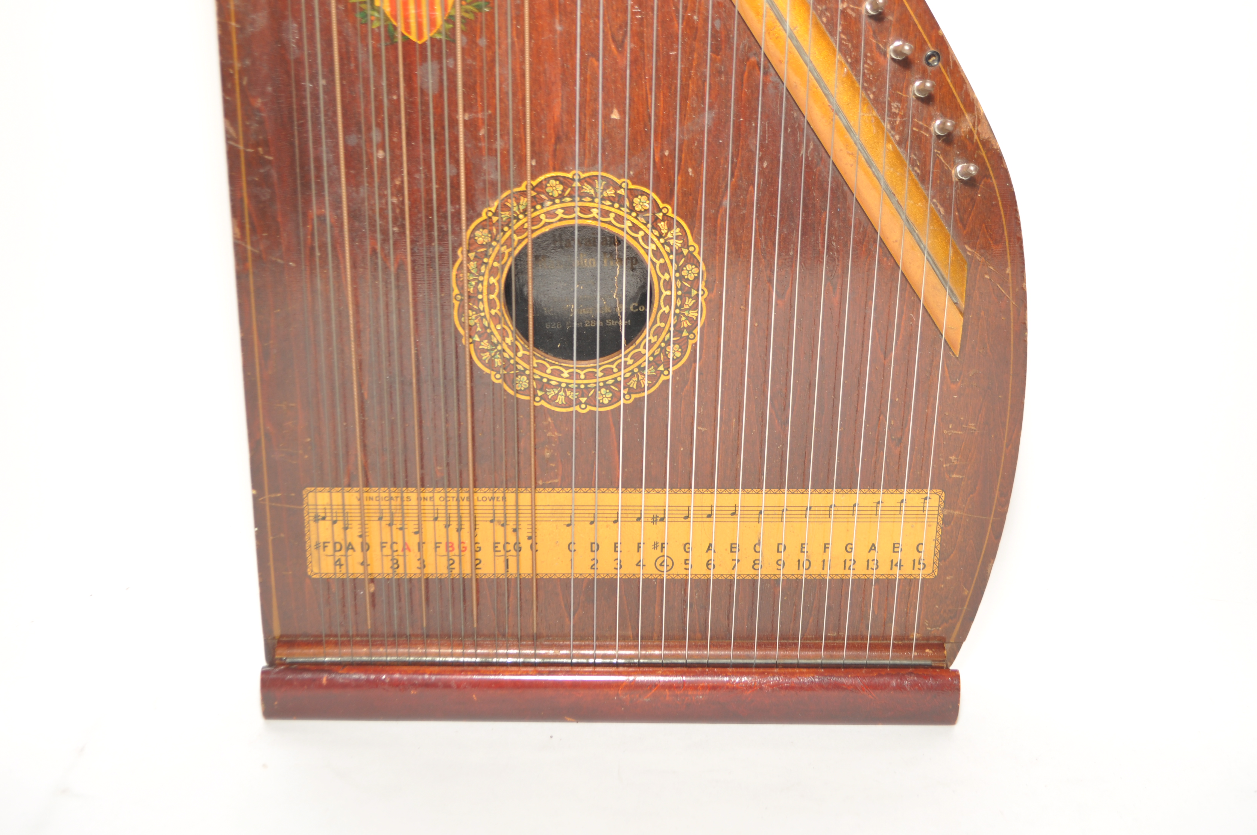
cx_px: 629
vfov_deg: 27.5
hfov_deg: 40.4
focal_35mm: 49
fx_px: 1709
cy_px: 415
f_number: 5.6
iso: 200
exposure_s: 1/15
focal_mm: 32
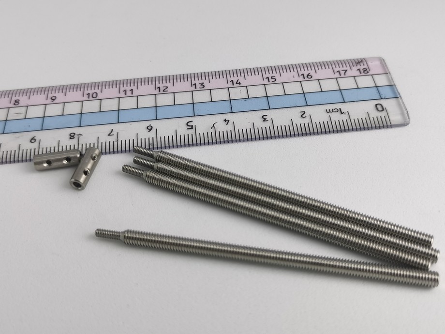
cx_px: 222
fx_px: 540
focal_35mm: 42
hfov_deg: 44.8
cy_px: 167
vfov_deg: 34.3
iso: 50
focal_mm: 5.58
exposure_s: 1/737
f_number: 1.8
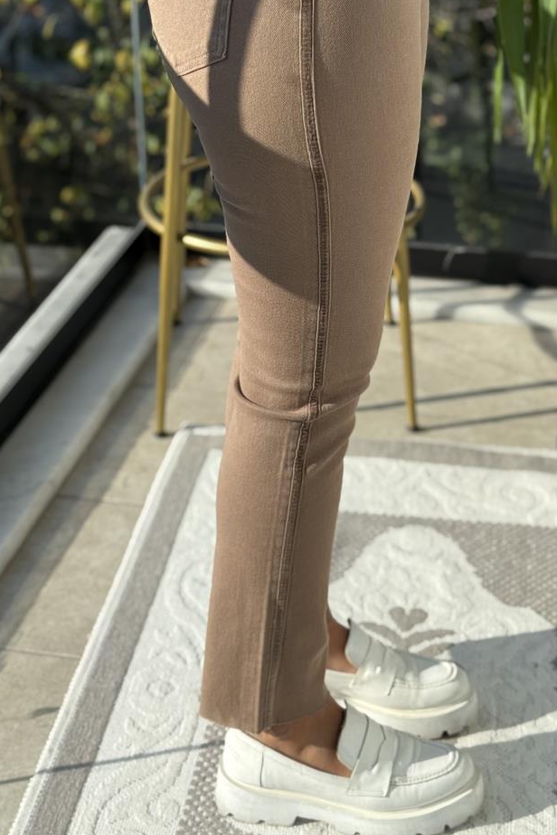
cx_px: 305
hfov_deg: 18.9
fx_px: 1671
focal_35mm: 72
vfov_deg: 27.9
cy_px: 293
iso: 80
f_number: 1.78
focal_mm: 6.76
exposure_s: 1/1513
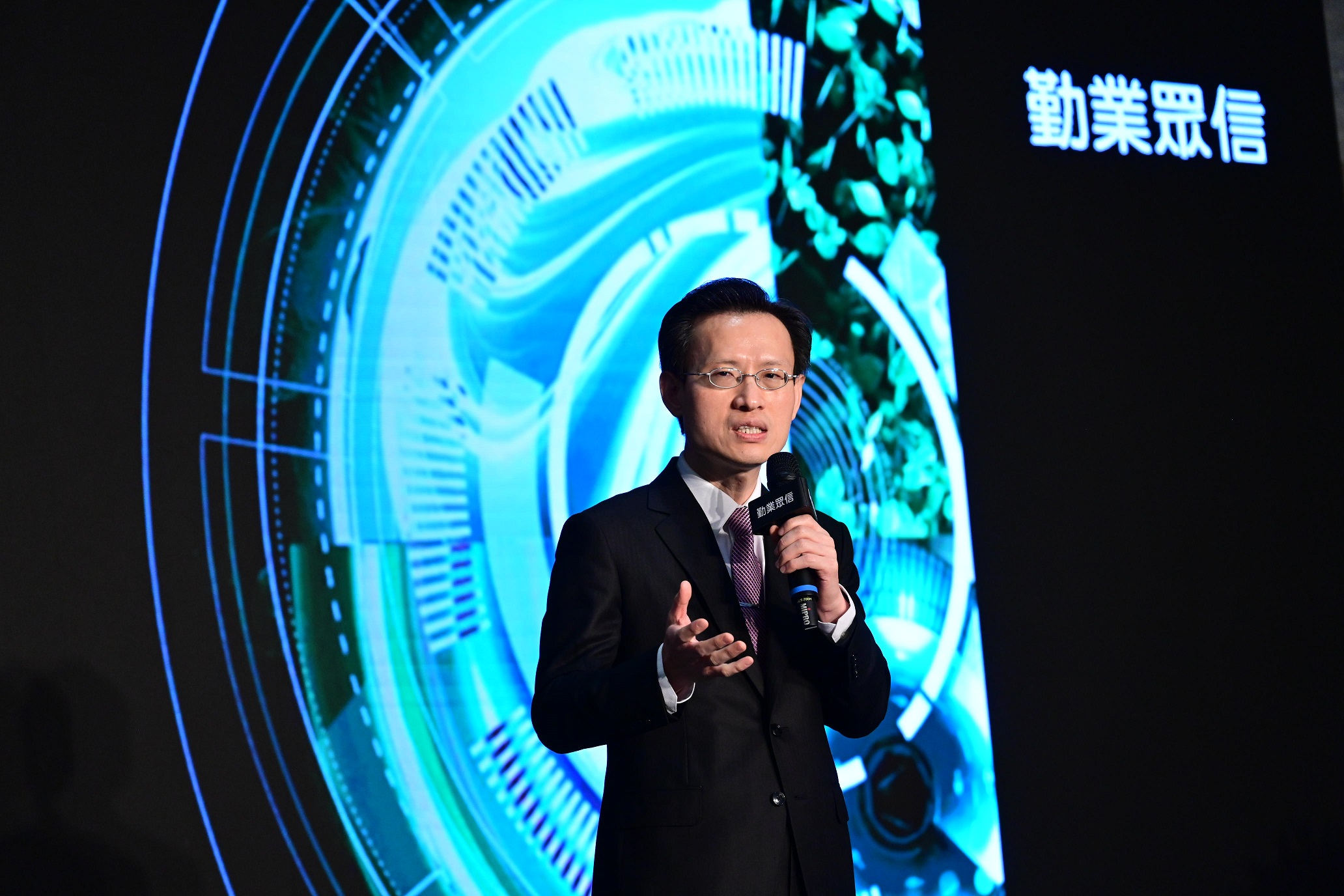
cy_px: 448
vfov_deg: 12.5
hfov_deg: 18.6
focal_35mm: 110
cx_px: 672
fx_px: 4106
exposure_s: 1/160
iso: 2500
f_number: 4
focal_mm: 110
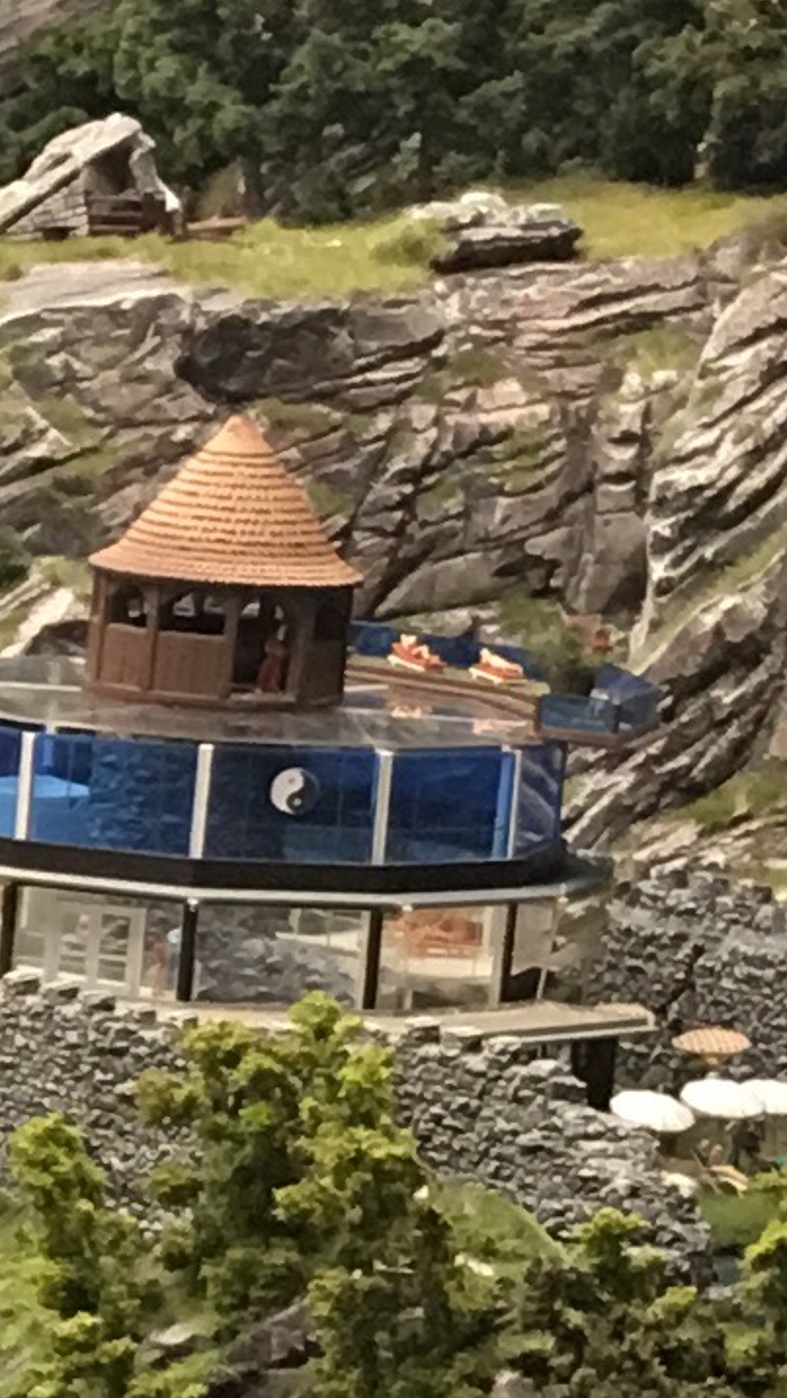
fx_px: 6600
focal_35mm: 178
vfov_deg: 12.1
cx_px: -1926
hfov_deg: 6.1
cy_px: 1047
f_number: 2.2
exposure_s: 1/17
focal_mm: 4.15
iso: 64
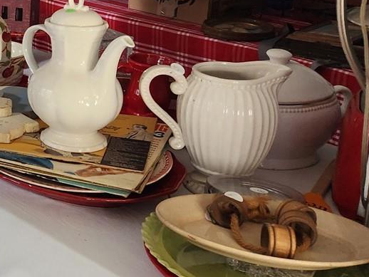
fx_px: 757
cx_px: -165
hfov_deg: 22.9
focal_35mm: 71
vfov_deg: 19.7
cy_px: -36
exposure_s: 1/180
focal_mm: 5.4
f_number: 1.8
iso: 200
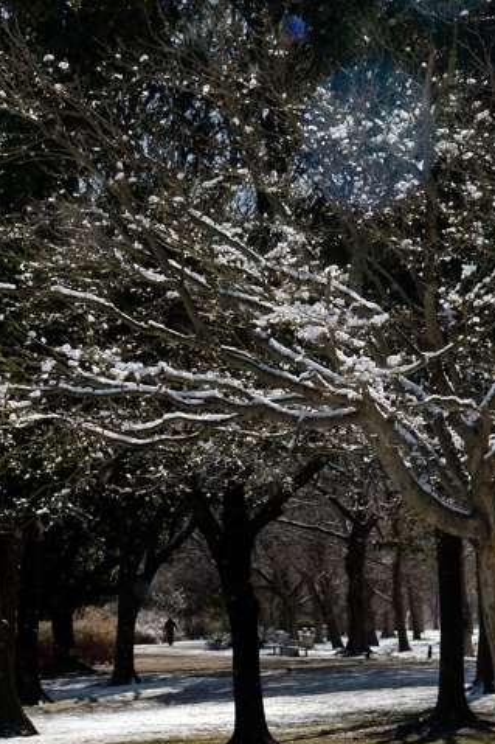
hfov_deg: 11.0
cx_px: 201
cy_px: 545
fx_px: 2559
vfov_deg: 16.5
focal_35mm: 124
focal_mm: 58
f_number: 8
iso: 400
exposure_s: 1/1000
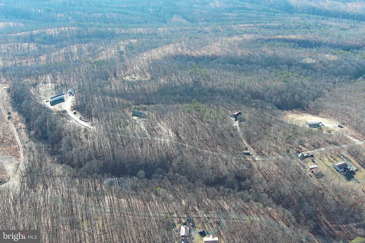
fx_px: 294
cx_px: 182
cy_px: 122
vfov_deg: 45.0
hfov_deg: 63.7
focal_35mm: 29
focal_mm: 10.57
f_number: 2.8
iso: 100
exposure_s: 1/235
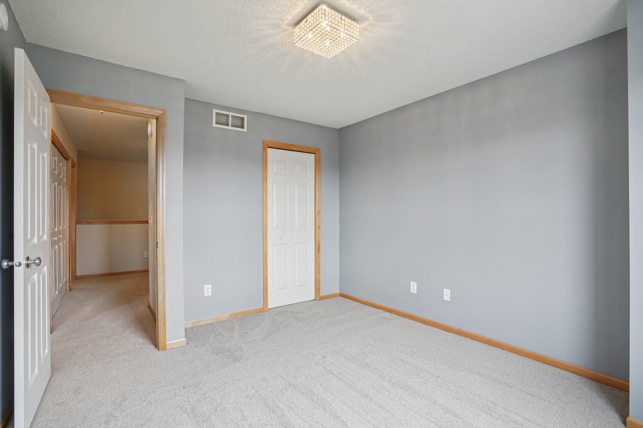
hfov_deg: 96.7
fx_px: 286
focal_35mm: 16
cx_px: 322
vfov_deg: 73.7
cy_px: 214
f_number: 8
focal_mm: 16
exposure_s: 1/40
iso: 400
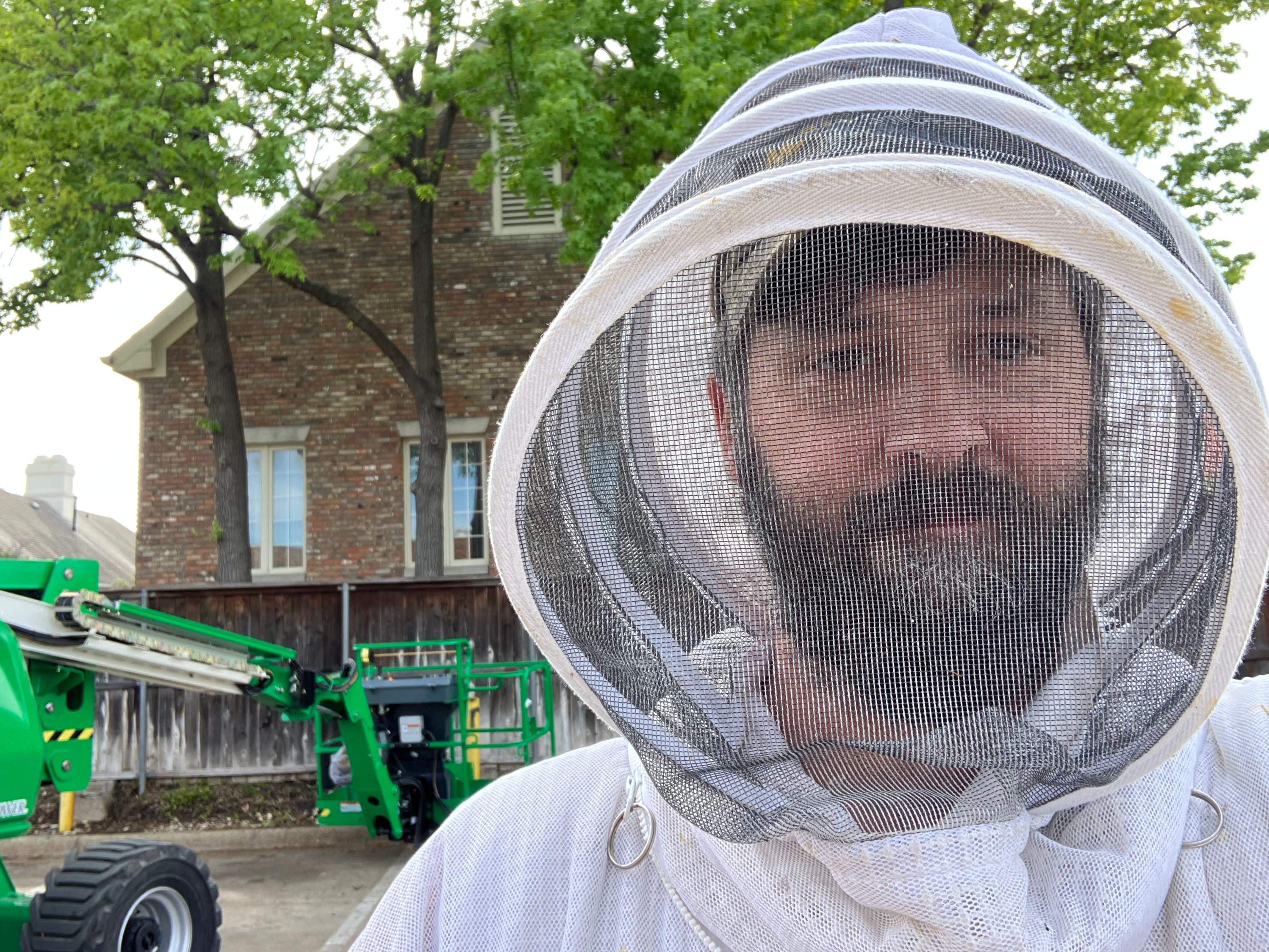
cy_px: 481
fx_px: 1210
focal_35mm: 33
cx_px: 621
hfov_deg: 55.3
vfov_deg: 42.9
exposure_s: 1/129
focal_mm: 2.87
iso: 20
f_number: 2.2
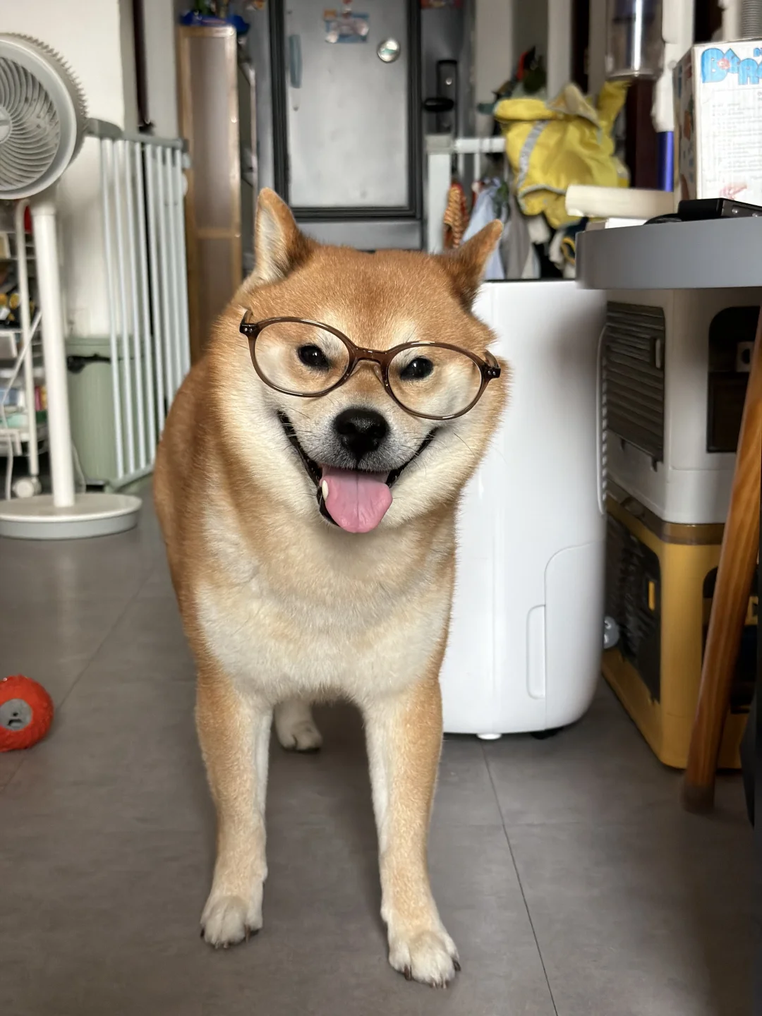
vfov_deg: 39.7
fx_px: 1409
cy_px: 508
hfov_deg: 30.3
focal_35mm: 48
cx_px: 381
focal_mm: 6.76
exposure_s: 1/121
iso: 400
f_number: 1.78
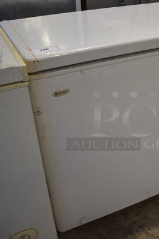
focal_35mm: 46
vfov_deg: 42.8
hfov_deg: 28.4
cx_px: 134
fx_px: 305
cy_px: 119
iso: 800
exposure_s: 1/160
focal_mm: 20
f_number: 3.5
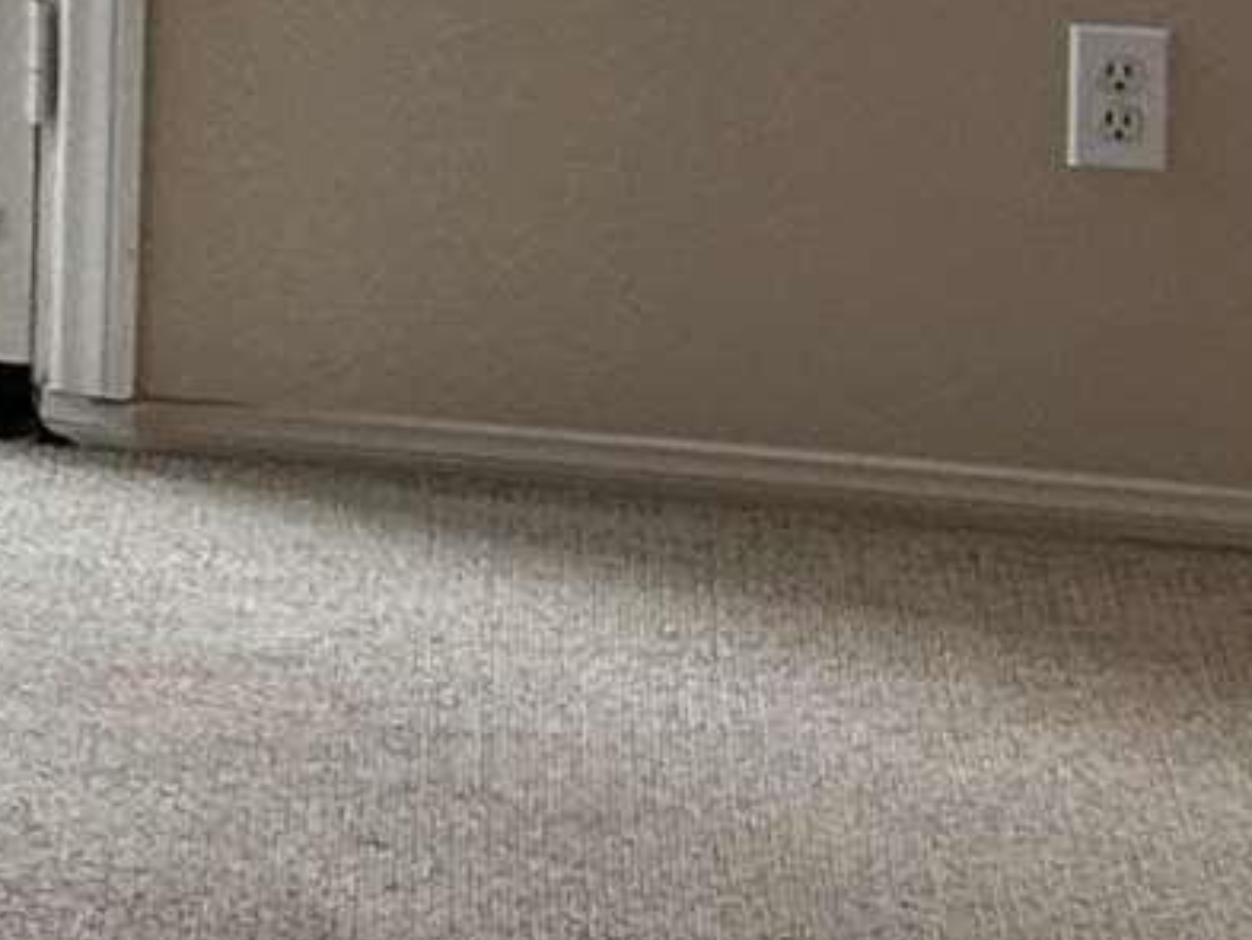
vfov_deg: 7.1
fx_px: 7344
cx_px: -2443
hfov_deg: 8.3
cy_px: -797
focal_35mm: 203
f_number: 1.5
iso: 50
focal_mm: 5.7
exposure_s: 1/120
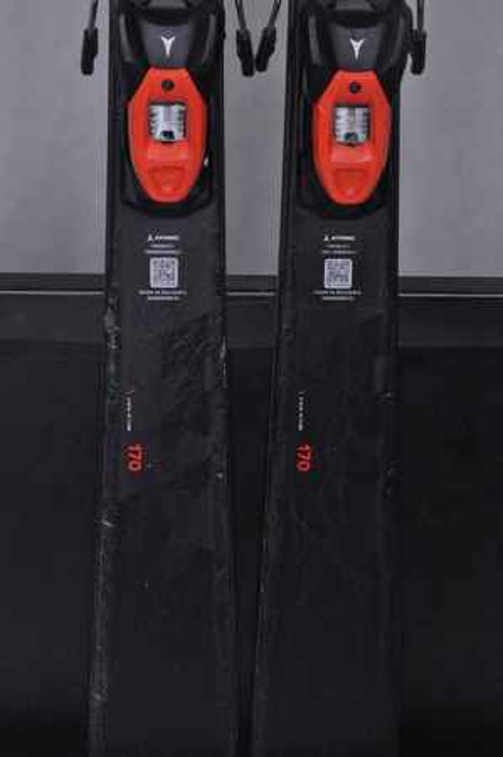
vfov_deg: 17.1
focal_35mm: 120
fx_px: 2521
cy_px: 378
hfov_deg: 11.4
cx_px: 252
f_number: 9.5
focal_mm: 80
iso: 3200
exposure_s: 1/125
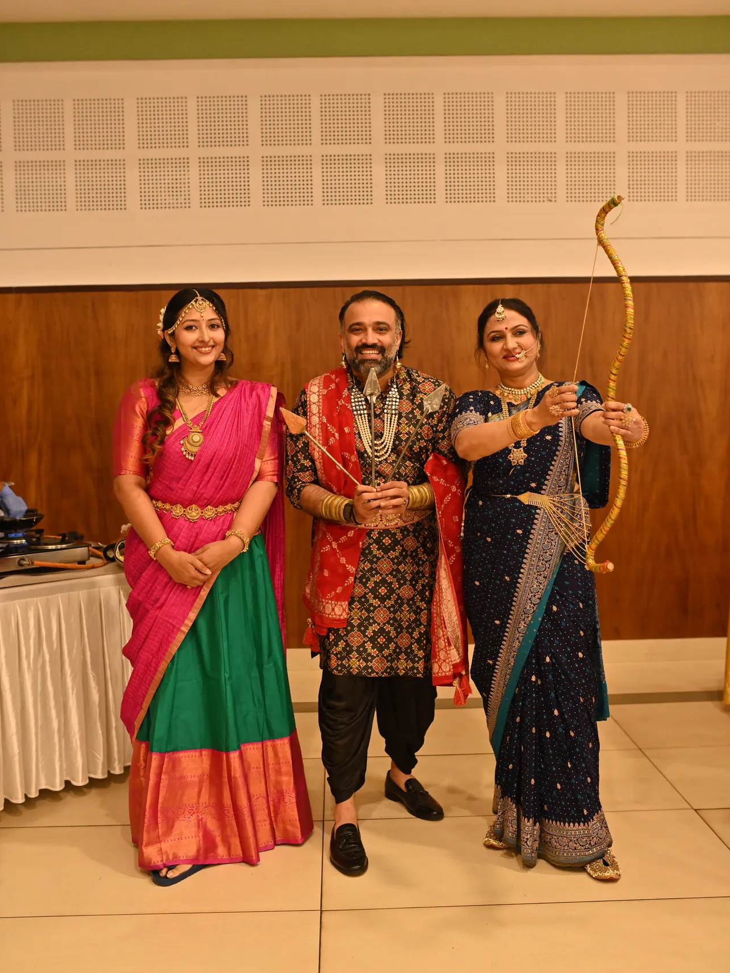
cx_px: 364
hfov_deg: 37.7
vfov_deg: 49.0
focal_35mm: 38
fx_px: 1068
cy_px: 474
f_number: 2.2
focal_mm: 35
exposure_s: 1/200
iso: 1250
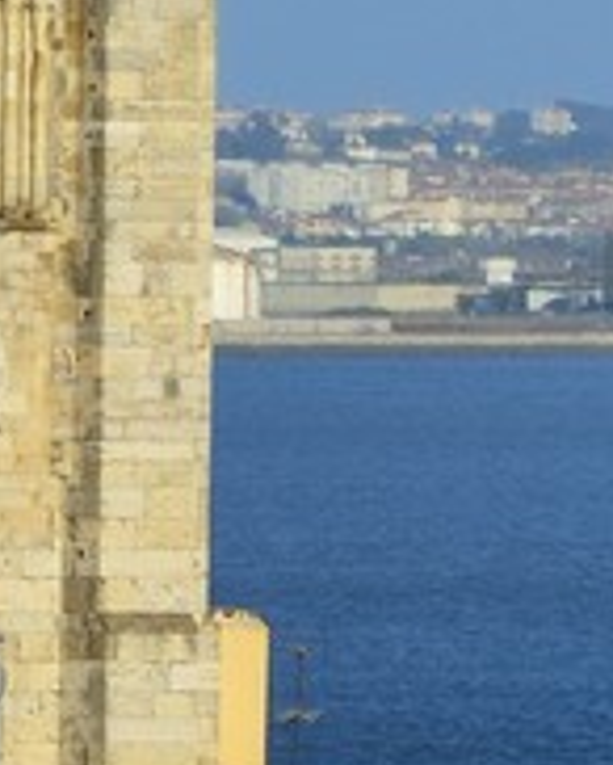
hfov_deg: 0.9
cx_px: -972
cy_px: 1656
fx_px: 37334
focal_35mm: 1649
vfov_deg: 1.2
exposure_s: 1/400
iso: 100
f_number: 6.3
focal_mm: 200
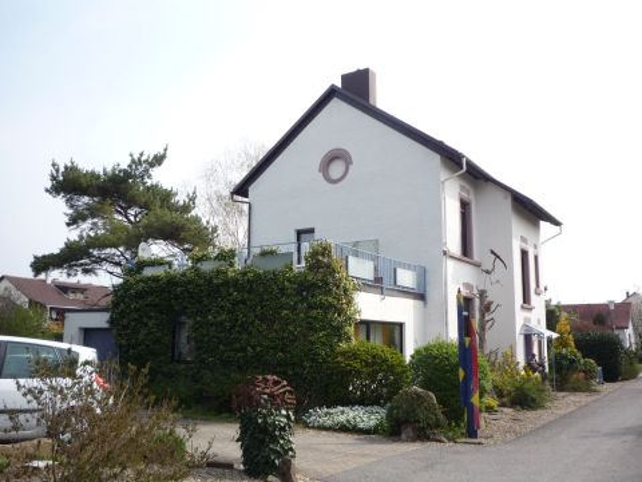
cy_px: 241
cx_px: 321
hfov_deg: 56.8
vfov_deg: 44.2
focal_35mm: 32
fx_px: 593
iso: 100
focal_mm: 5.2
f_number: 4
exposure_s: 1/400
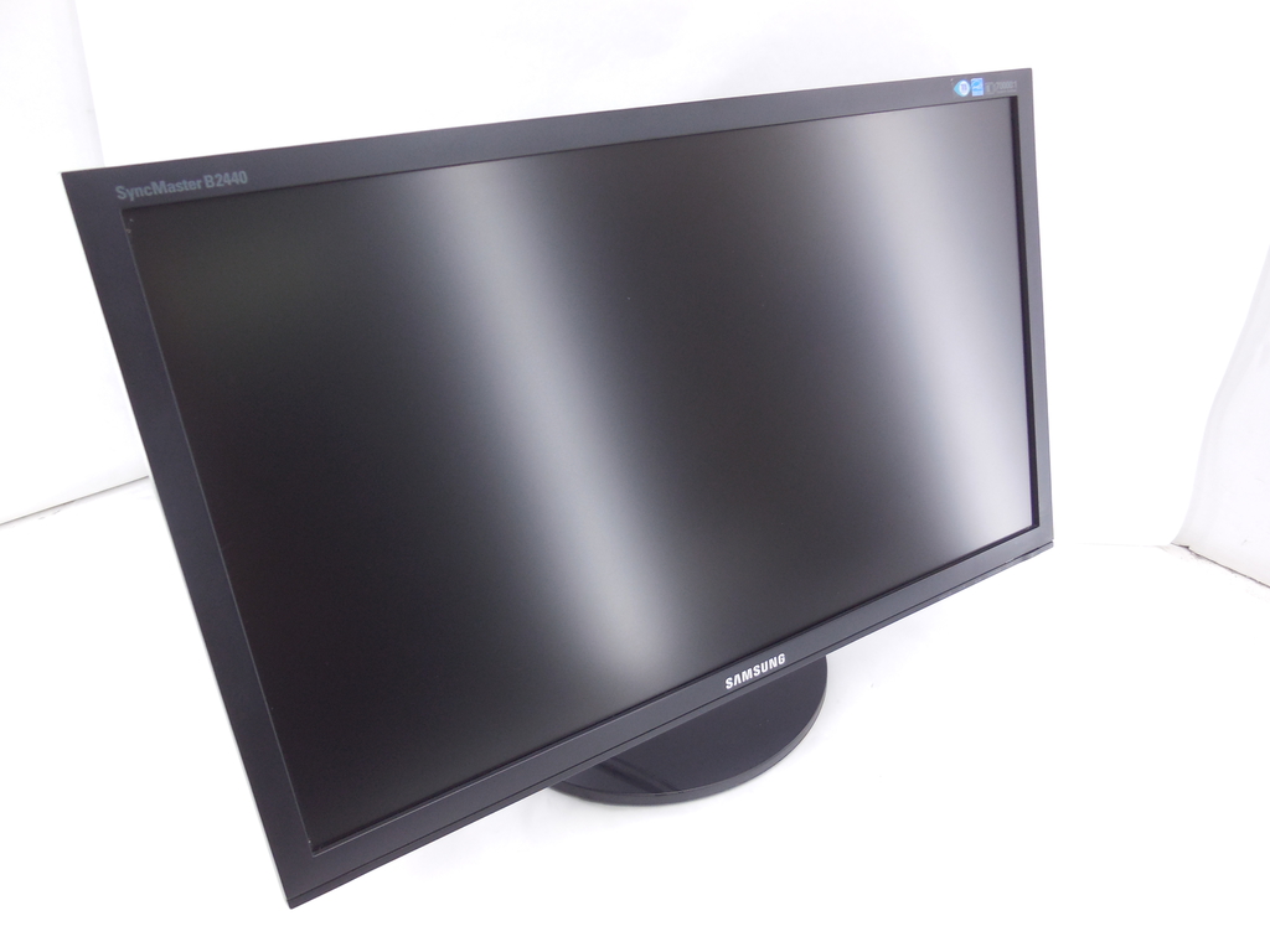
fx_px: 917
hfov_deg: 69.4
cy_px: 476
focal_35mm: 25
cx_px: 635
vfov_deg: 54.9
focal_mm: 4.5
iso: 125
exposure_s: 1/40
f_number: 3.1
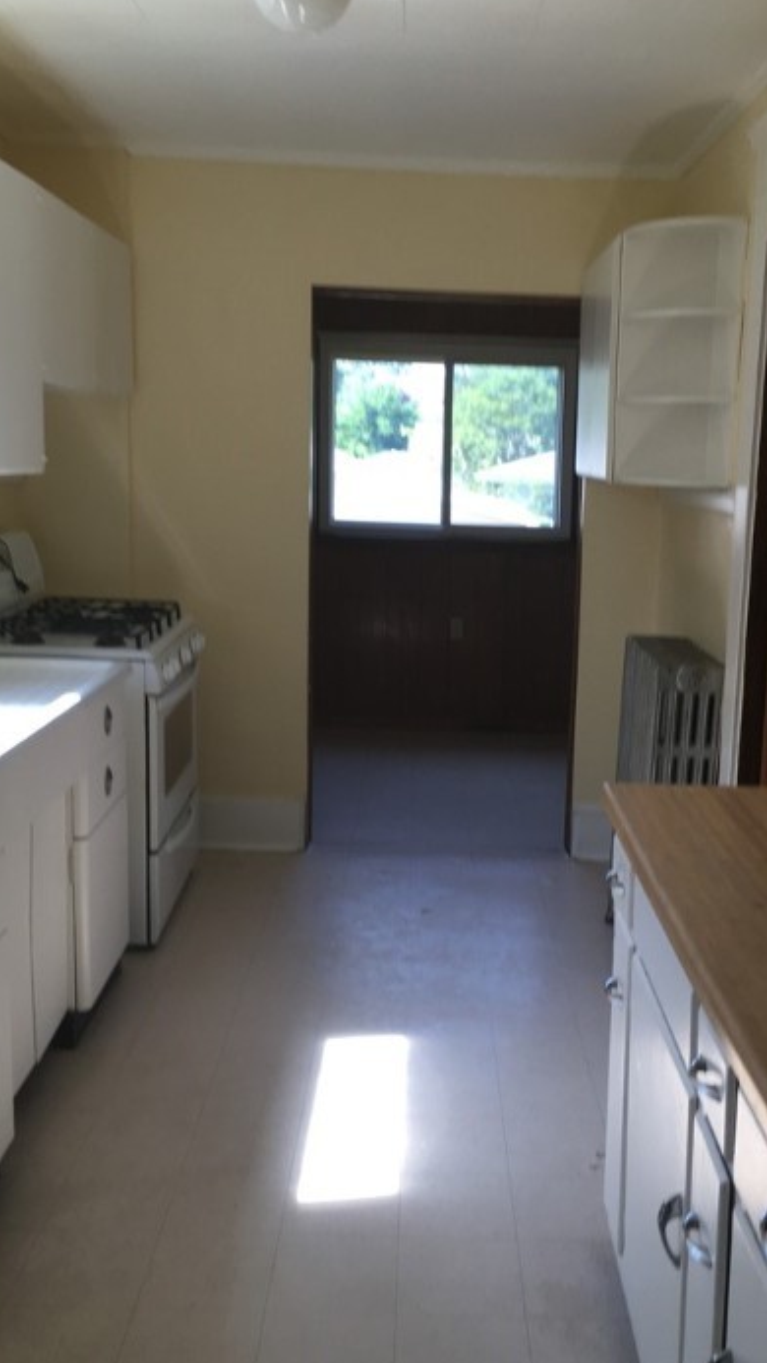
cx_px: 423
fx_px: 1265
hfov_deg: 33.7
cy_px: 684
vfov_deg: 56.6
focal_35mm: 35
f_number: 2.2
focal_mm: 4.15
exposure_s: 1/120
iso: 40
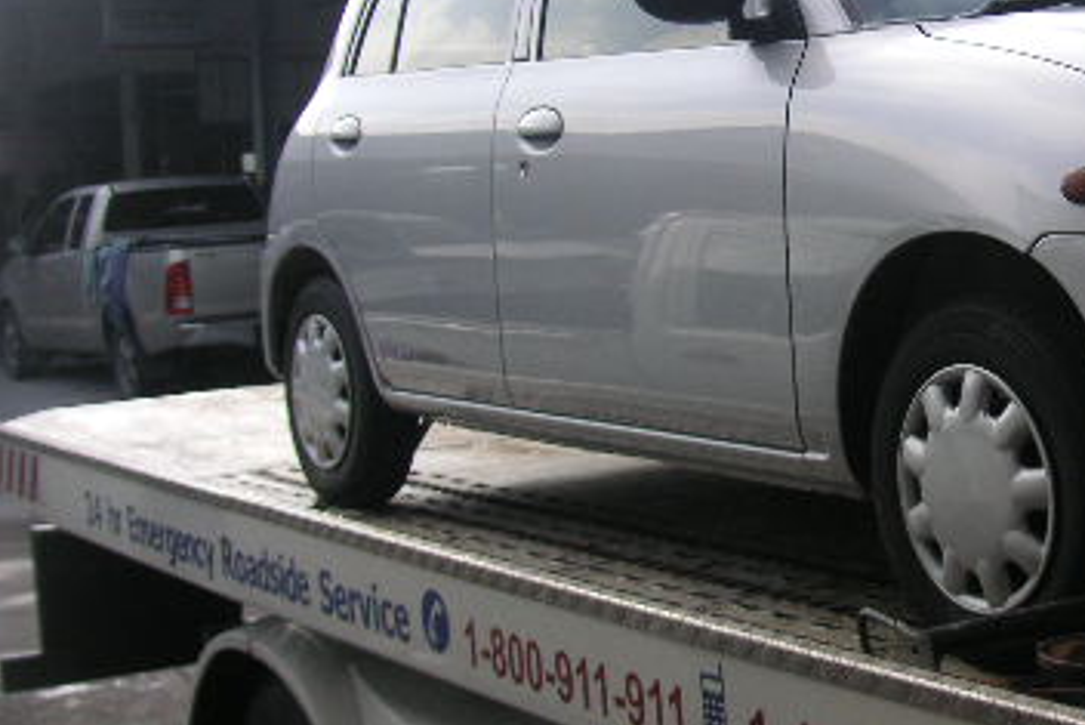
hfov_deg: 27.7
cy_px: 284
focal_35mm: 70
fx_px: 2110
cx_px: 983
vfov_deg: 19.4
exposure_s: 1/750
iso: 50
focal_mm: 6.1
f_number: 2.8
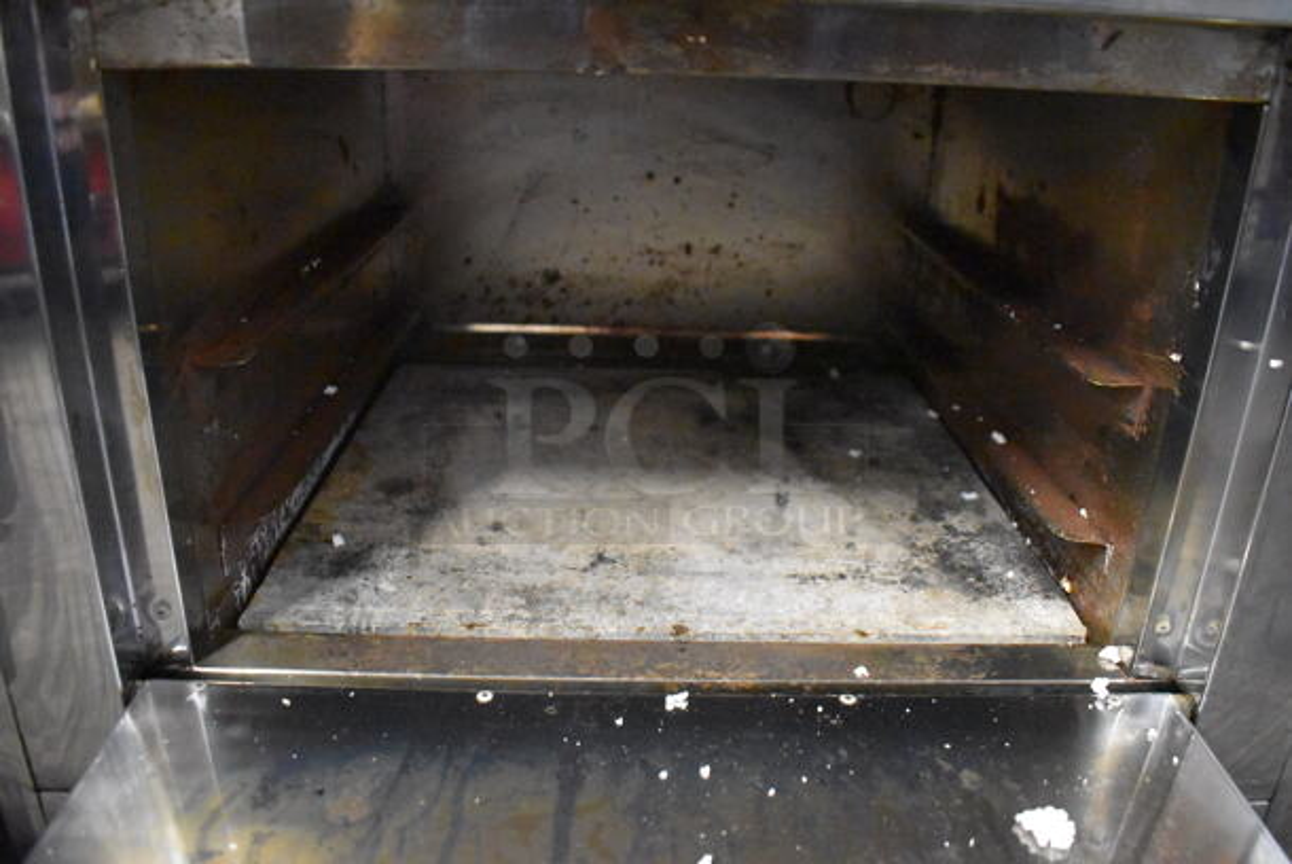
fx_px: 970
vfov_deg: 48.0
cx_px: 646
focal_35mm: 27
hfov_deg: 67.3
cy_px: 432
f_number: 3.5
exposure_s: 1/100
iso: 12800
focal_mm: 18
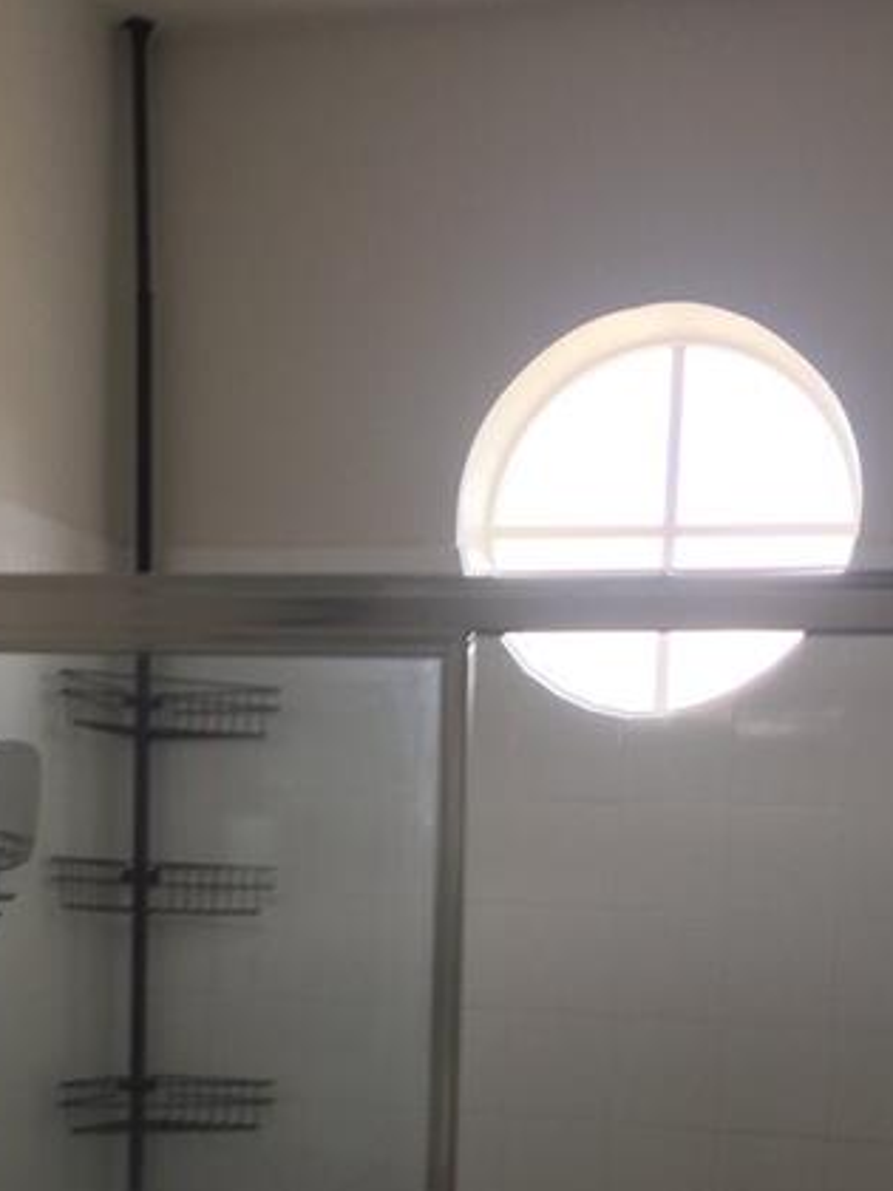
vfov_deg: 34.8
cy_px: 984
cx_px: 414
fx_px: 1823
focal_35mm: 53
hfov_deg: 27.5
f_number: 2.2
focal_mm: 4.15
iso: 32
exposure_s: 1/40
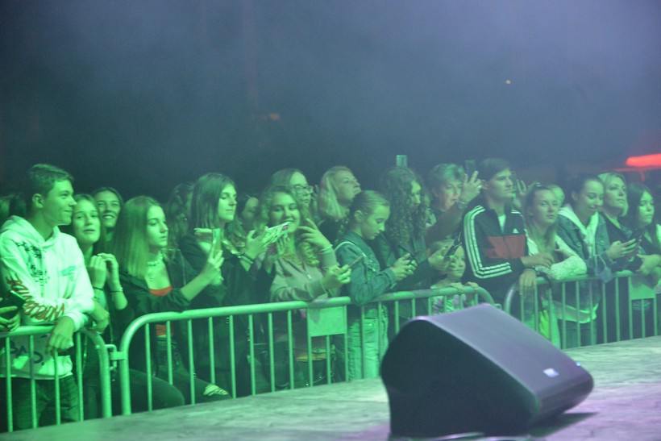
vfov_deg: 12.2
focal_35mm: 112
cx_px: 330
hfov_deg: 18.3
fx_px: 2057
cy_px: 220
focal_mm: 112
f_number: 5.3
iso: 6400
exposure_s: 1/40
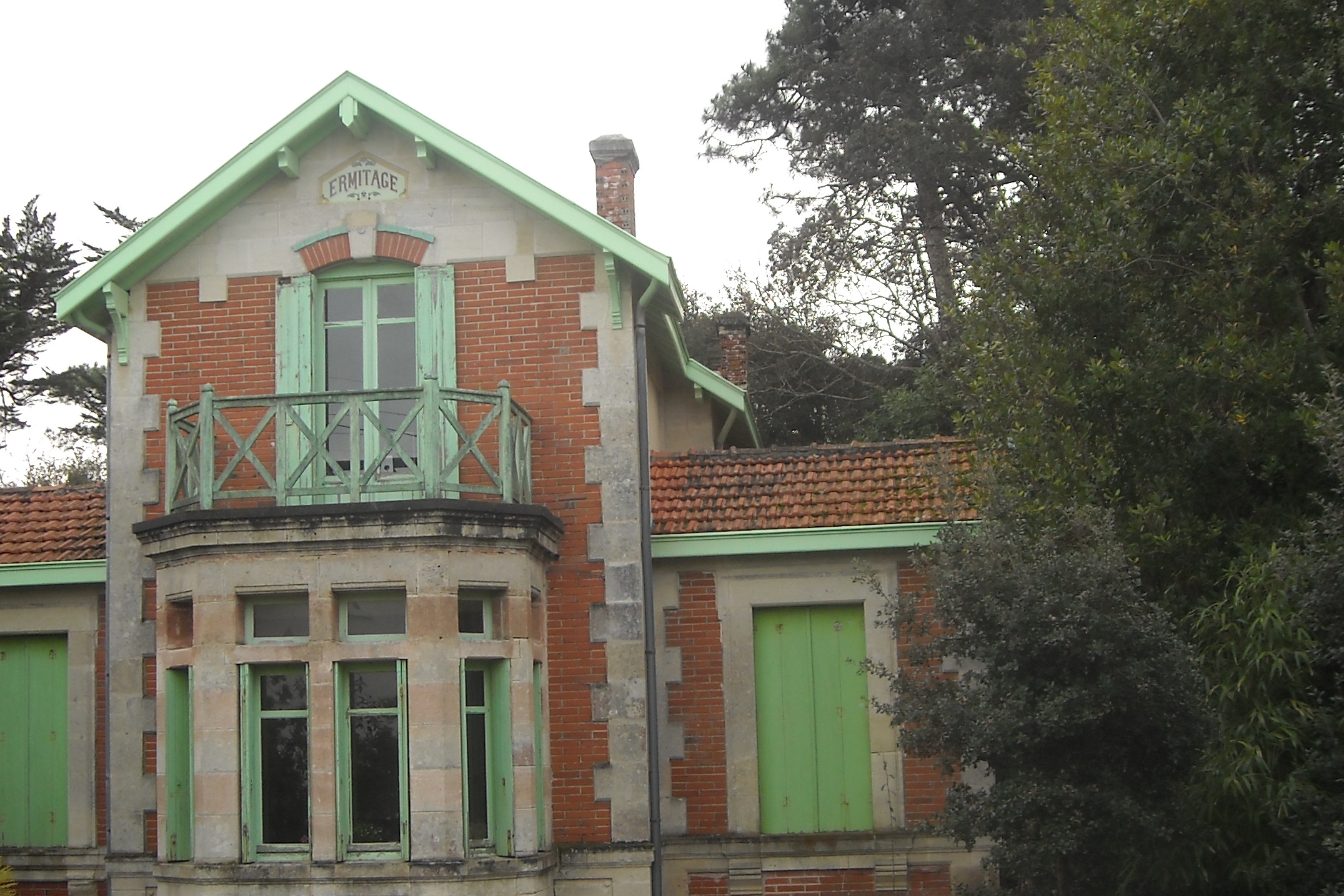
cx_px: 559
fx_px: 1941
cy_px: 457
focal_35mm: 52
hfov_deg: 38.1
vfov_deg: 26.0
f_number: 2.8
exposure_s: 1/239
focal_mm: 5.7
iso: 64
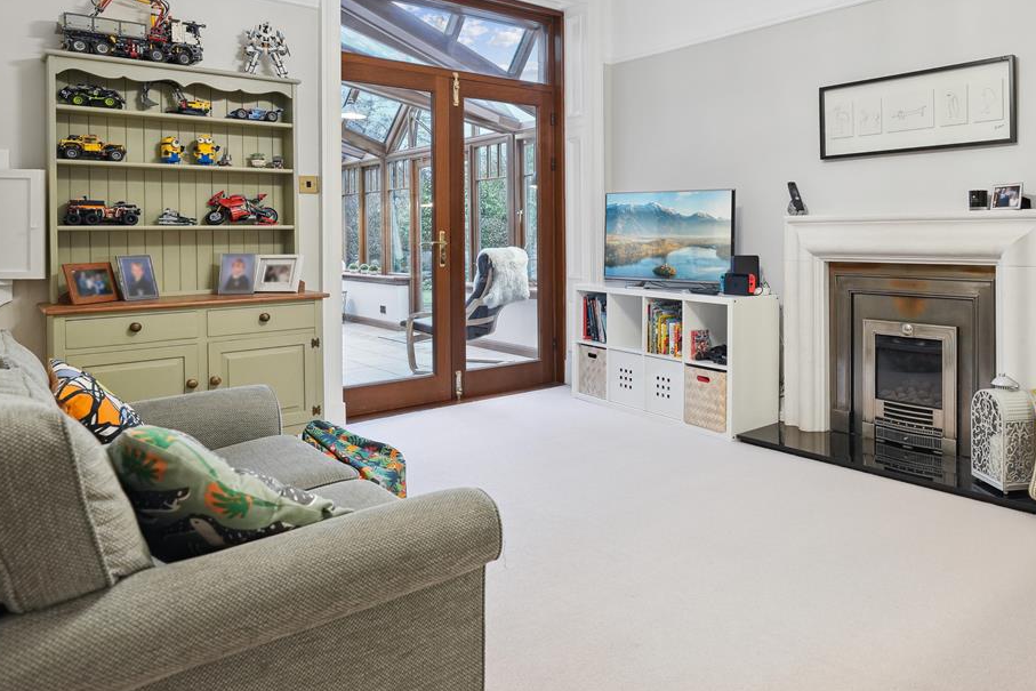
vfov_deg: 50.8
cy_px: 258
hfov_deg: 69.9
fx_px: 720
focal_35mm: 25
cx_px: 673
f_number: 3.2
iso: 640
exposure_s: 1/40
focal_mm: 14
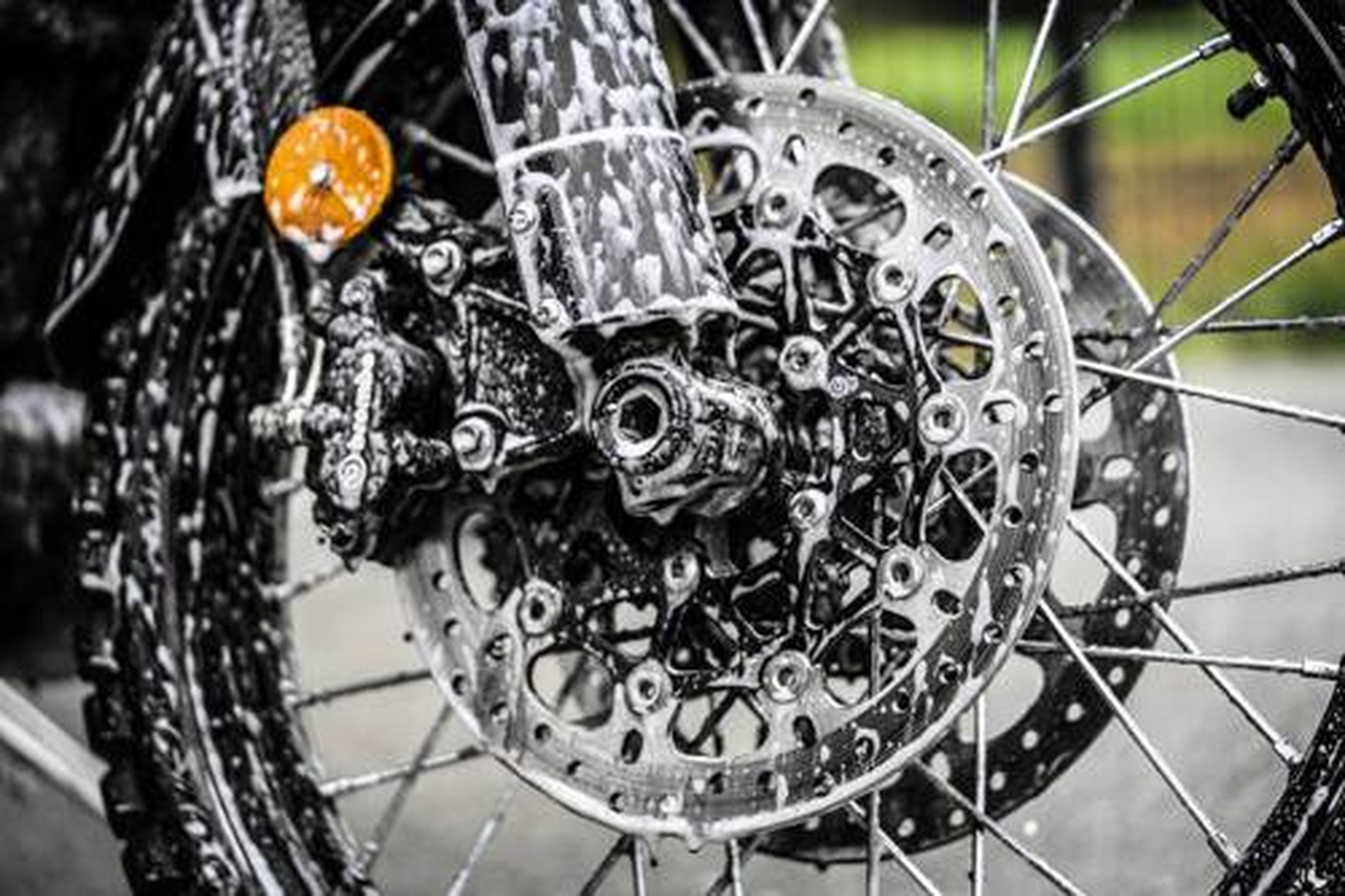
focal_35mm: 90
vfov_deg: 15.2
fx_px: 3361
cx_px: 672
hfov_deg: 22.6
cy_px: 448
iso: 1000
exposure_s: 1/2000
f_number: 2.8
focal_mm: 90
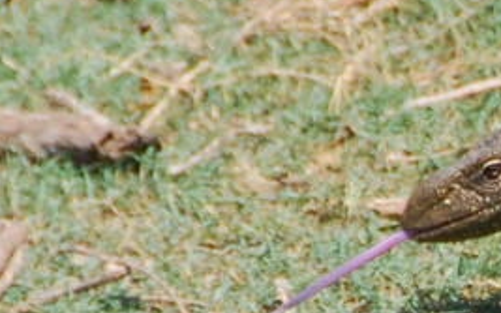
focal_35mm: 1837
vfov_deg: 0.7
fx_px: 25087
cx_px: 899
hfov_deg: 1.1
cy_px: 286
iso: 200
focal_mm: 200
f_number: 7.1
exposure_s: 1/500
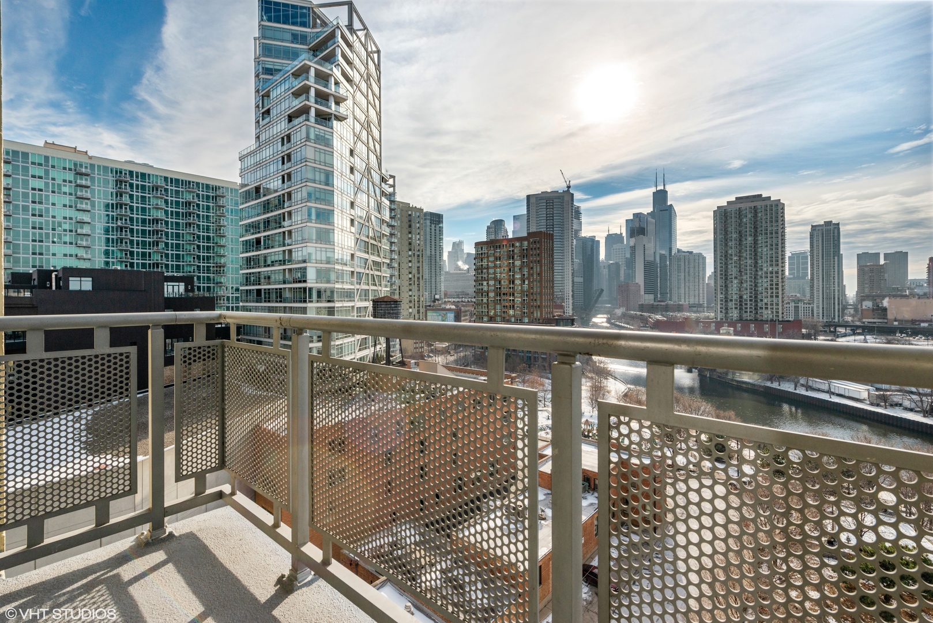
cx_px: 466
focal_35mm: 17
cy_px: 312
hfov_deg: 93.3
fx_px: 441
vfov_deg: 70.5
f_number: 9
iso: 400
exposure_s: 1/800
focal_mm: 17
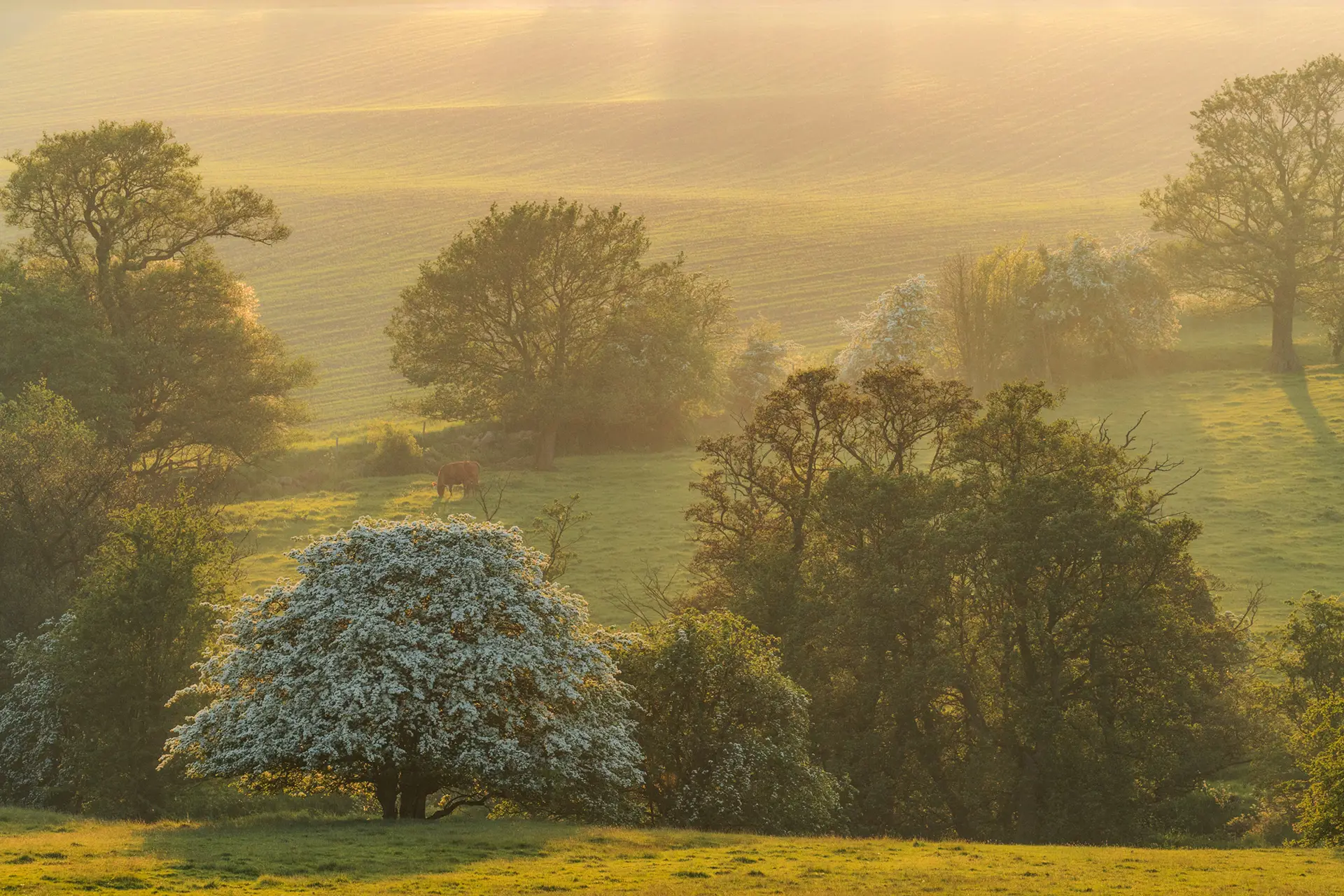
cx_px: 672
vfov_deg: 8.1
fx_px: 6346
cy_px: 448
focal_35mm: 170
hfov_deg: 12.1
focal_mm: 170
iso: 400
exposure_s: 1/320
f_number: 10
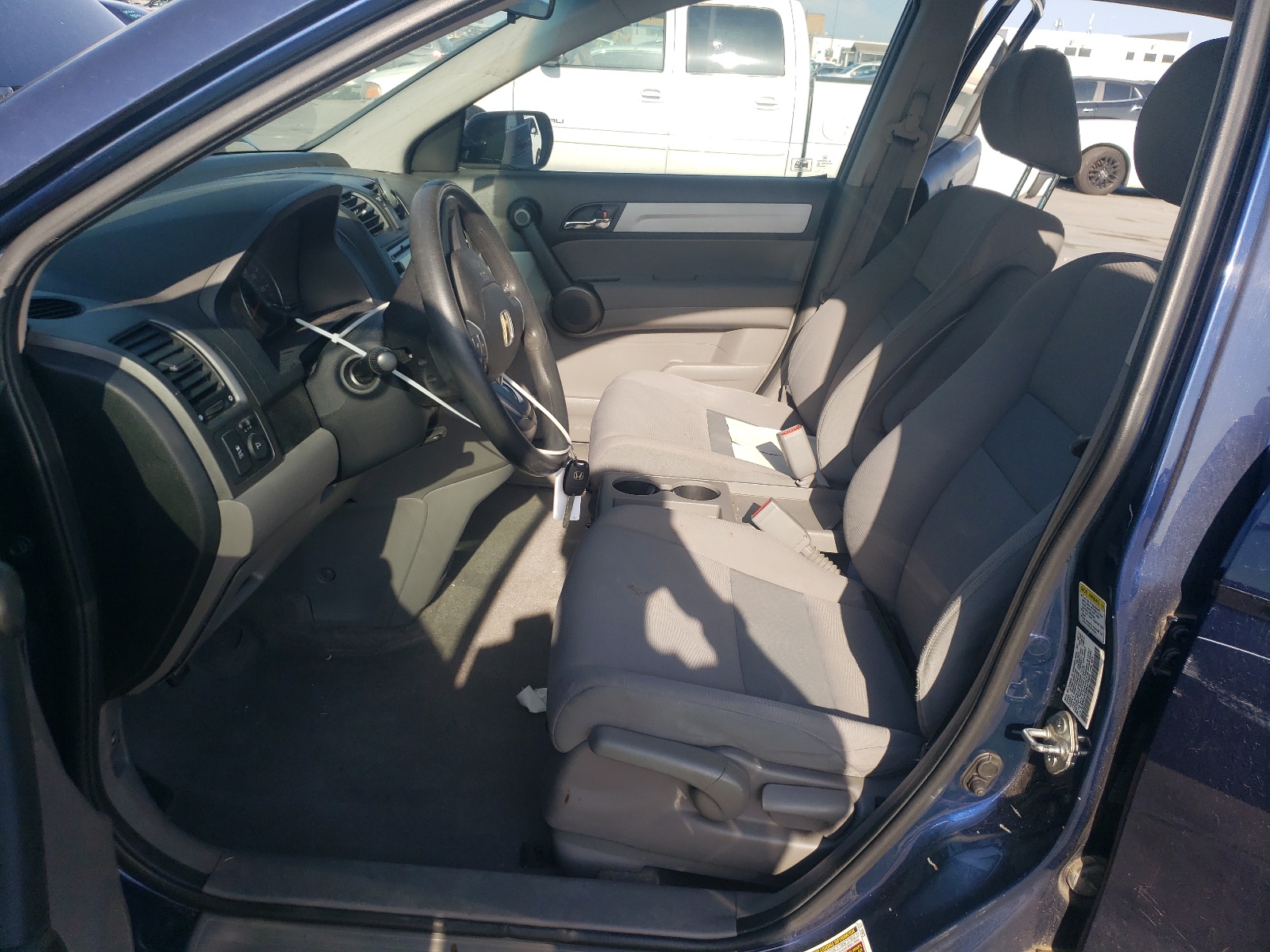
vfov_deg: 53.1
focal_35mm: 26
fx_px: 954
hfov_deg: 67.3
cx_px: 635
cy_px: 476
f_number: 1.5
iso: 50
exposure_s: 1/1429
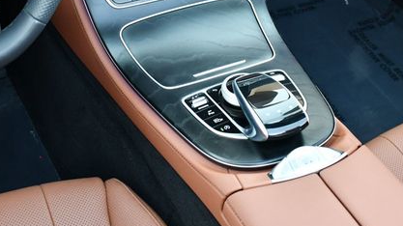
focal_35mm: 58
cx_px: 194
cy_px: 38
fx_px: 619
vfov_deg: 20.4
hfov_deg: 36.0
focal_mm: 18
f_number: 3.5
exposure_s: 1/160
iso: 800
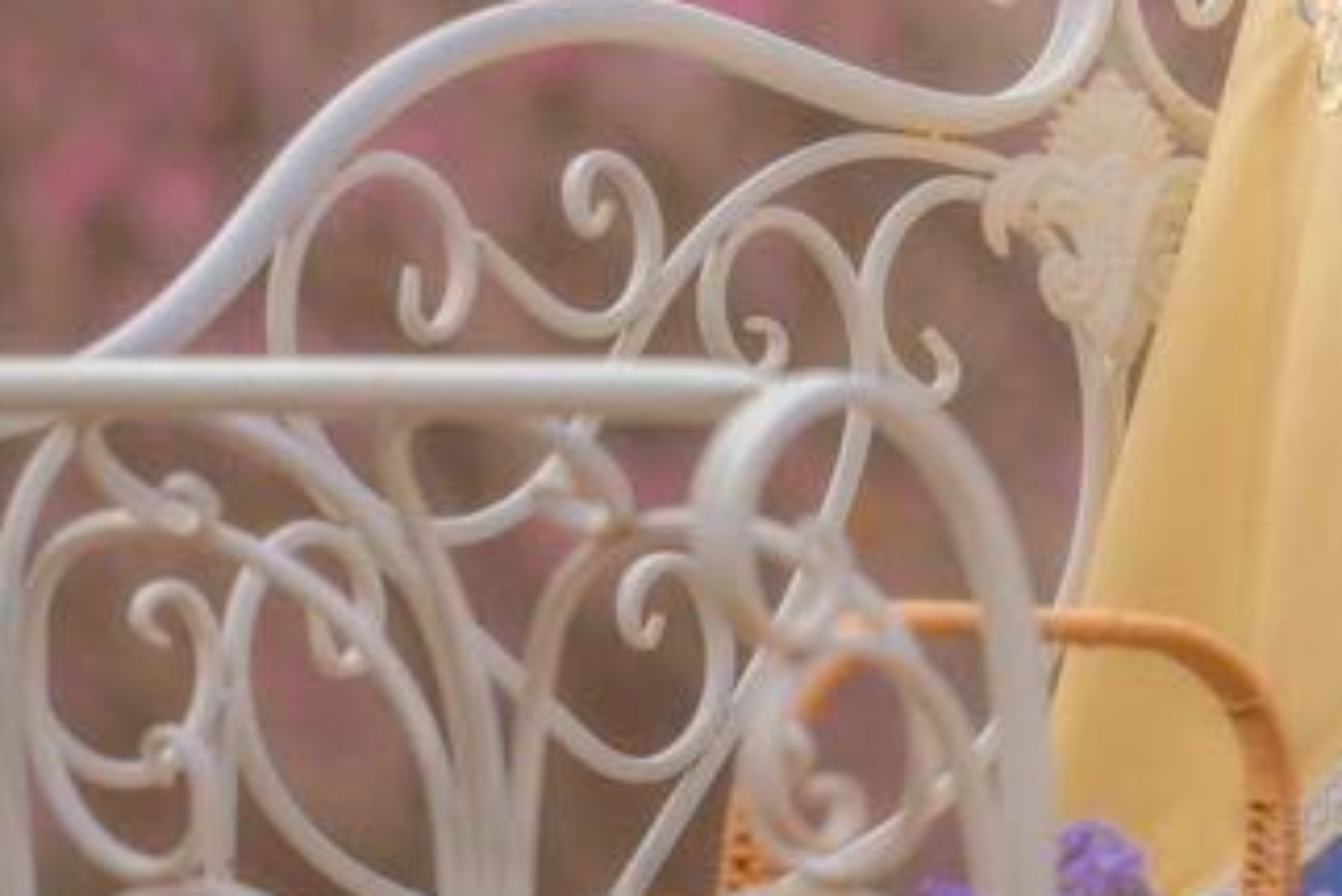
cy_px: -313
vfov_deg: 3.3
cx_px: 2271
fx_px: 15290
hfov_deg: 5.0
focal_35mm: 410
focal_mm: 111
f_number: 2.8
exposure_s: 1/400
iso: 50
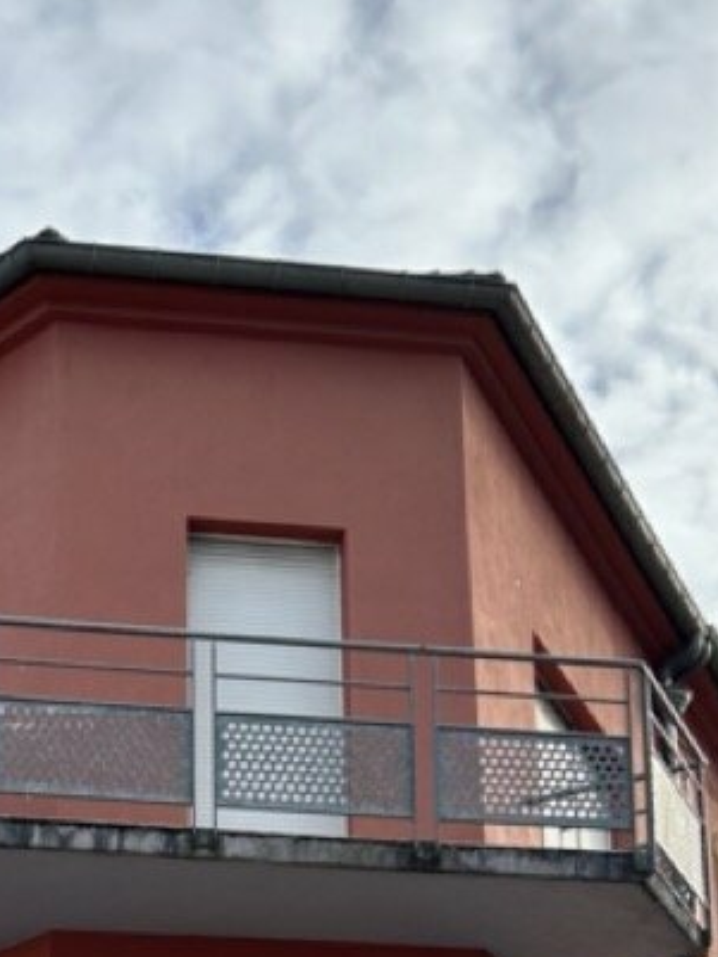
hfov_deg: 17.6
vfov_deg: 21.5
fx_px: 2294
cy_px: 1220
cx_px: 93
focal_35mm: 83
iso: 50
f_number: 1.5
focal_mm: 5.7
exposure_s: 1/3257
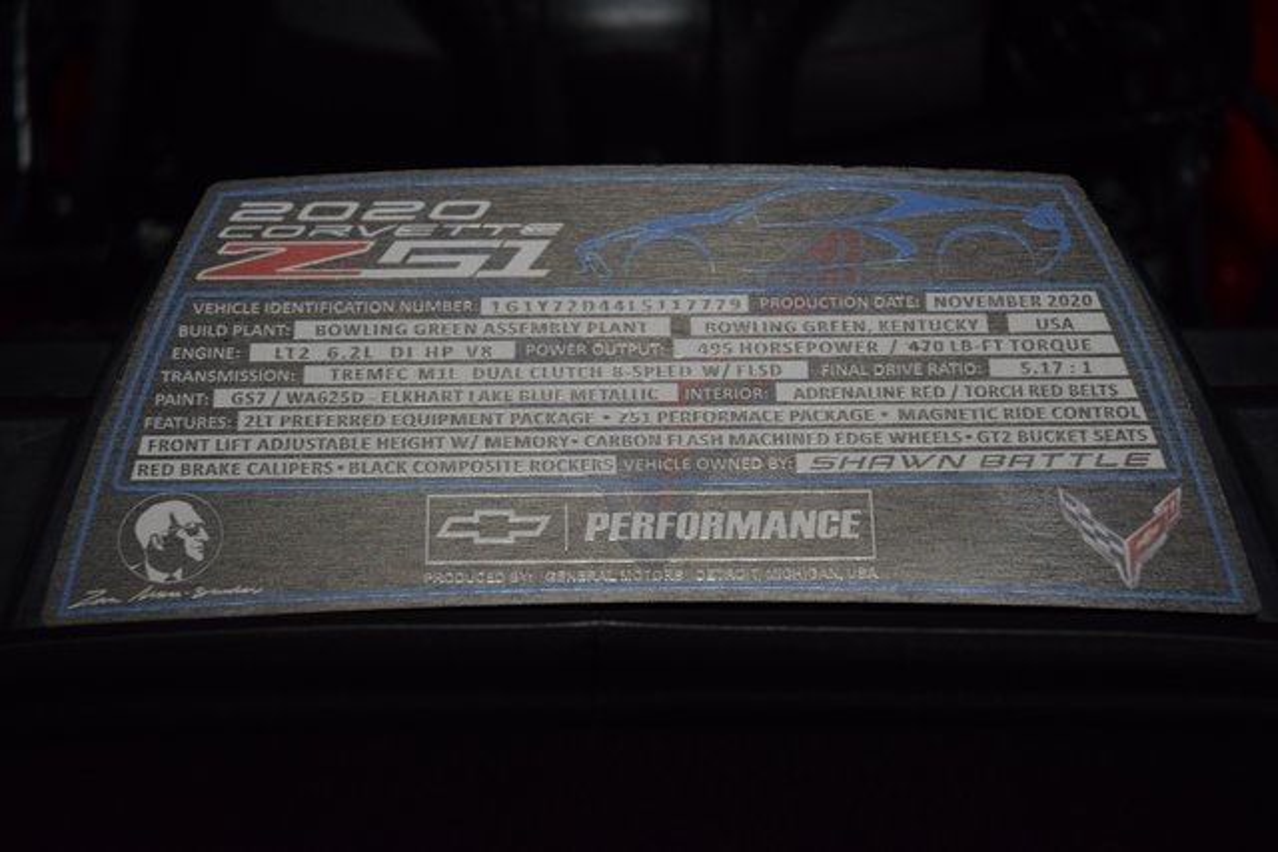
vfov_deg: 14.7
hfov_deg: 21.9
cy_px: 426
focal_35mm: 93
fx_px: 3302
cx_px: 639
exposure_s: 1/160
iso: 800
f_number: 4.5
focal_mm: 62
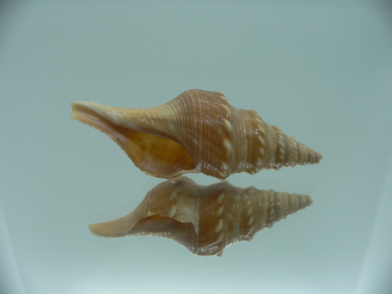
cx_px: 196
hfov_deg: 52.6
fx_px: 396
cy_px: 147
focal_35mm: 35
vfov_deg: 40.7
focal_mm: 4.6
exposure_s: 1/60
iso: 80
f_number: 2.8
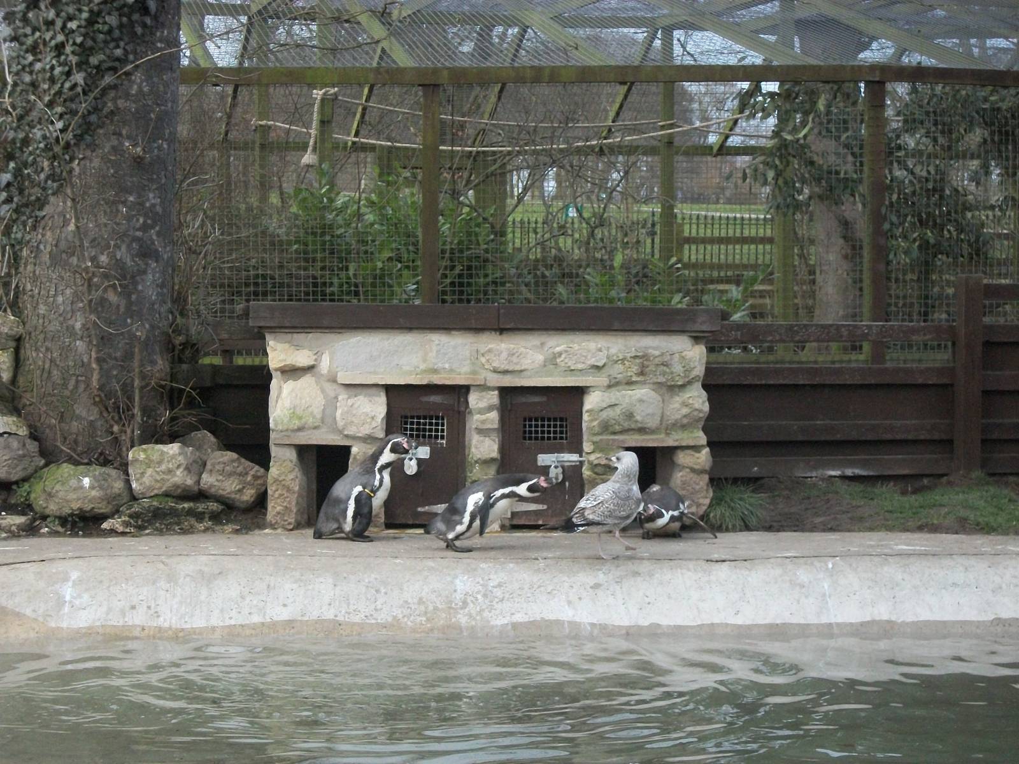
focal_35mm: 77
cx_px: 510
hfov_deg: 25.3
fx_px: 2267
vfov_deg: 19.1
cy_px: 382
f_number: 4.6
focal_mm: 13.7
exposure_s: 1/500
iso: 383
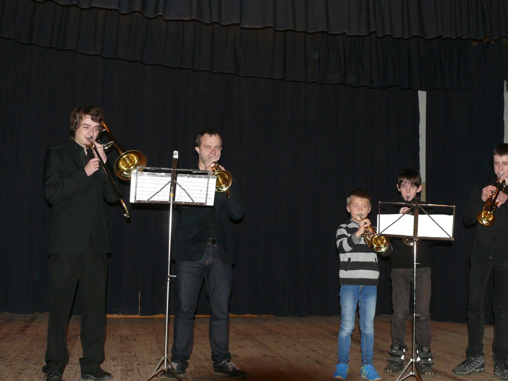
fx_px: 616
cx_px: 279
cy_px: 185
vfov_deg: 34.3
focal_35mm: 42
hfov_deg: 44.7
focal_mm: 7.4
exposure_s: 1/30
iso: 250
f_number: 2.8
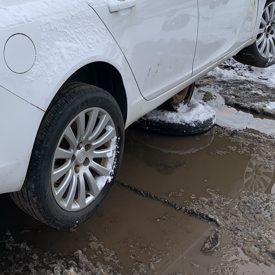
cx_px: 27
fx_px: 494
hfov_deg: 29.8
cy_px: 29
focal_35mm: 55
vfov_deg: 29.8
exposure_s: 1/1585
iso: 25
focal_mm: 4.25
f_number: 1.8
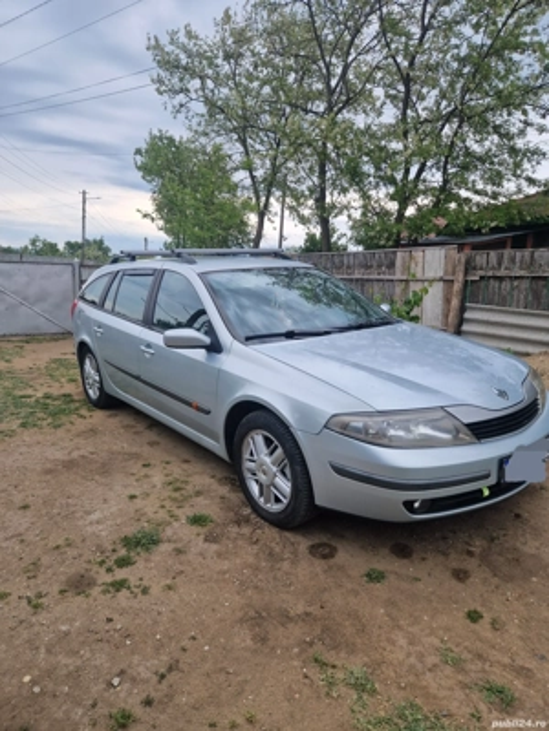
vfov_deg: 73.9
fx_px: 486
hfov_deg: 58.9
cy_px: 366
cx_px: 274
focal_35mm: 23
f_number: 1.8
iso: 50
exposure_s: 1/357
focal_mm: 5.4
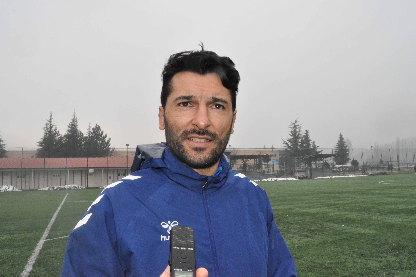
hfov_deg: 67.4
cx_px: 208
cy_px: 138
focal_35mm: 27
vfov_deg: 47.8
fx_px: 312
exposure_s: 1/200
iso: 3200
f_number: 22
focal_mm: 18
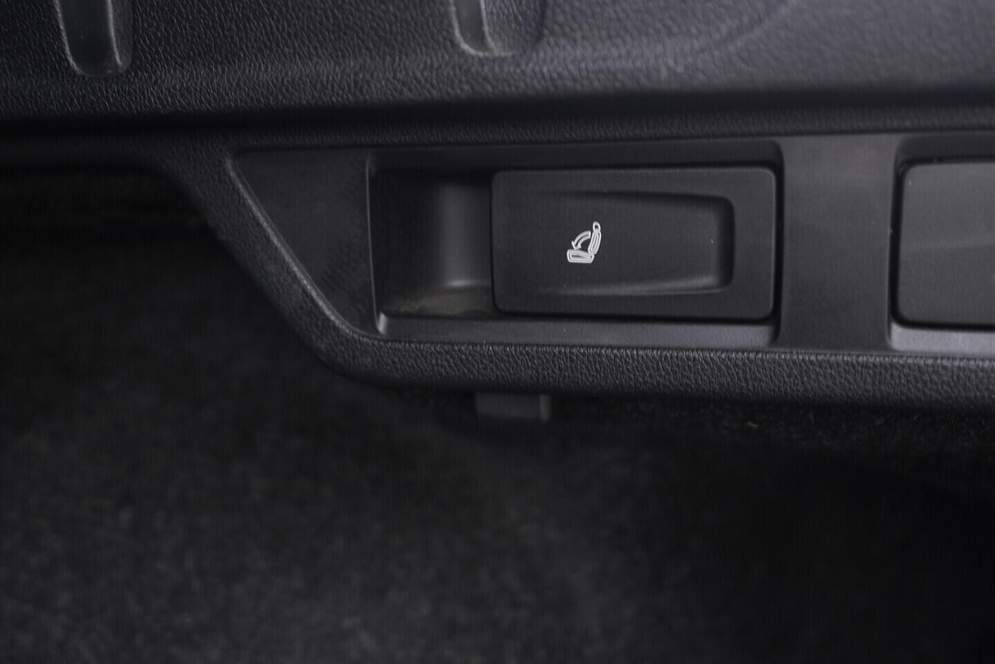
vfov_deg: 36.9
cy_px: 332
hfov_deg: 53.1
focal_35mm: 36
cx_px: 498
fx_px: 995
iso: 500
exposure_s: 1/40
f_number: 2.8
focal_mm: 24
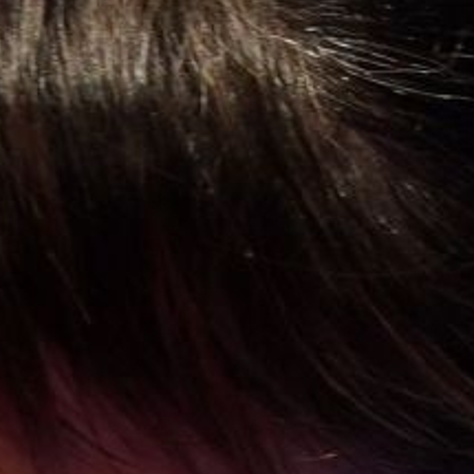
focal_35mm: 4268
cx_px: -553
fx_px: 66120
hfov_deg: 0.4
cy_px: 959
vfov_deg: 0.4
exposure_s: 1/500
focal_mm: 400
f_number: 2.8
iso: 500
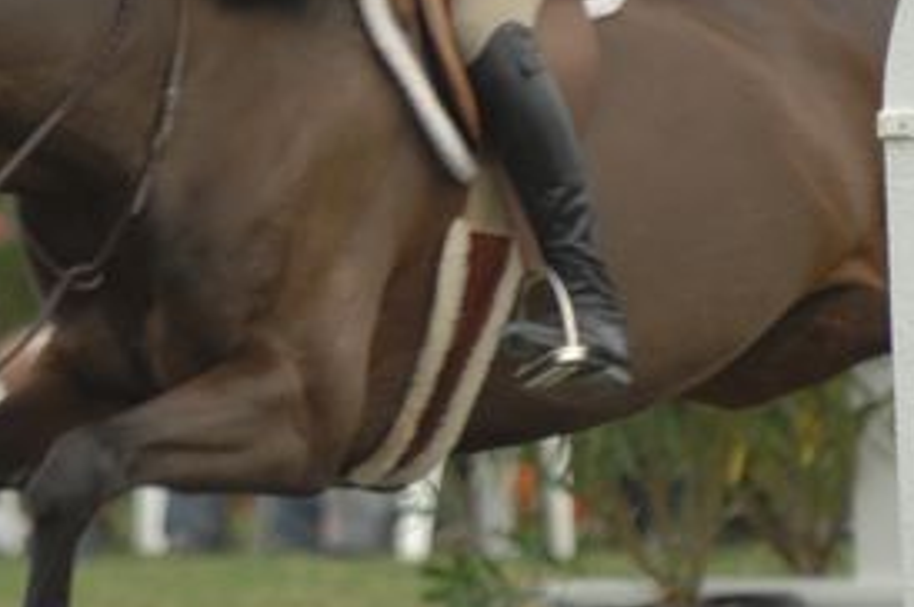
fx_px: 44453
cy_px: 282
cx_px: 254
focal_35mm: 1753
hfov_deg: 1.2
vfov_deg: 0.8
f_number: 6.3
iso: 400
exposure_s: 1/400
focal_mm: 500
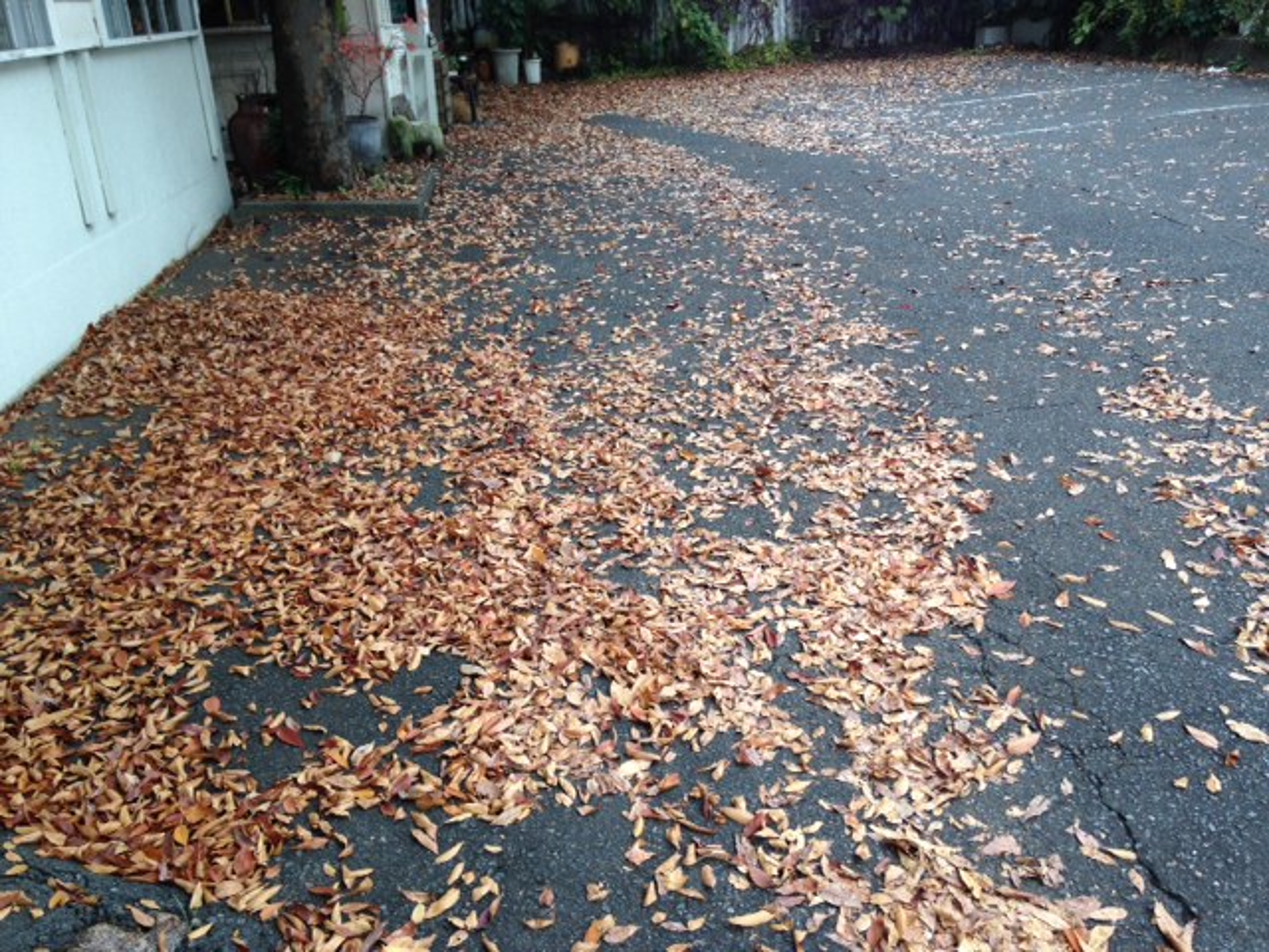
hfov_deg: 55.4
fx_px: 1210
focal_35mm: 33
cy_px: 476
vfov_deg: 42.9
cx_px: 634
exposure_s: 1/136
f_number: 2.4
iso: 50
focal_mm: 4.12
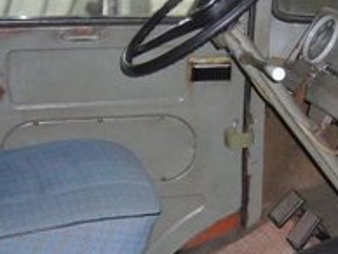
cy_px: 167
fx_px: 704
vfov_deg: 20.4
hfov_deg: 26.7
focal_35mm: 72
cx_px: 251
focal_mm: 5.8
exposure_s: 1/8
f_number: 2.8
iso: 200
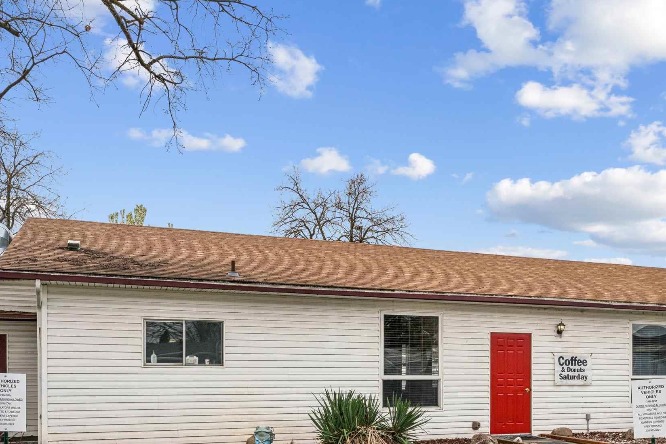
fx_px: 783
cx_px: 510
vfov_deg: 30.6
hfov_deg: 44.4
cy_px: 382
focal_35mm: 42
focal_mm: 22.7
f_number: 13
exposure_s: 1/250
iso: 400
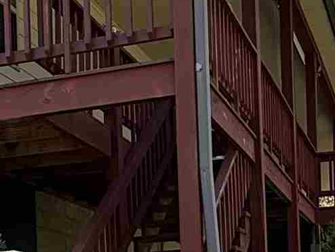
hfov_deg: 22.4
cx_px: 119
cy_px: 354
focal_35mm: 87
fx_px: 842
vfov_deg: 15.9
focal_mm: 2.22
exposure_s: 1/313
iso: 64
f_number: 2.2
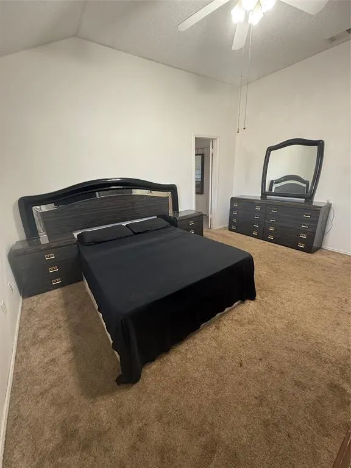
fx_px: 189
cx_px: 176
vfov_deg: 102.1
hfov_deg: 85.7
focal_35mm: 14
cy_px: 234
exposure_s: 1/60
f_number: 2.2
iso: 250
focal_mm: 2.22
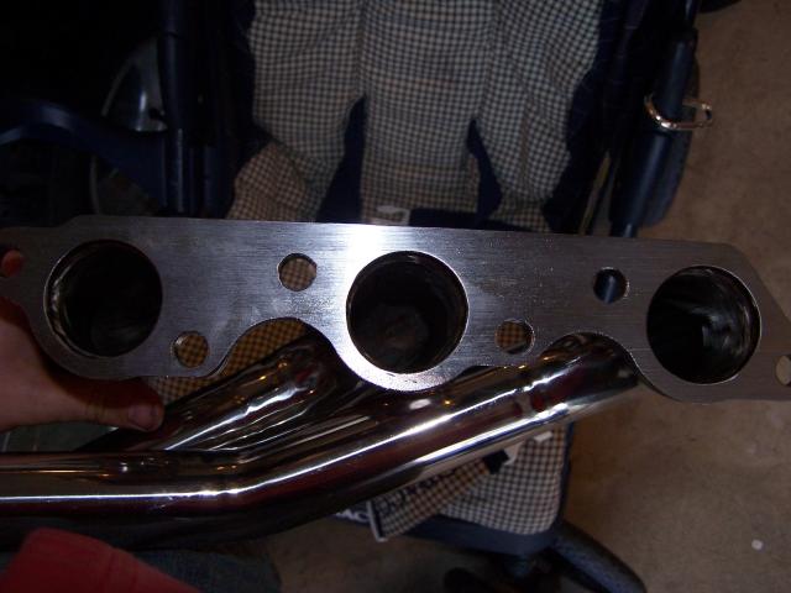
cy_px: 296
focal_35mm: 38
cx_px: 396
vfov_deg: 37.7
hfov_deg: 49.0
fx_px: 868
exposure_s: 1/60
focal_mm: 6.3
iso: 140
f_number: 2.8
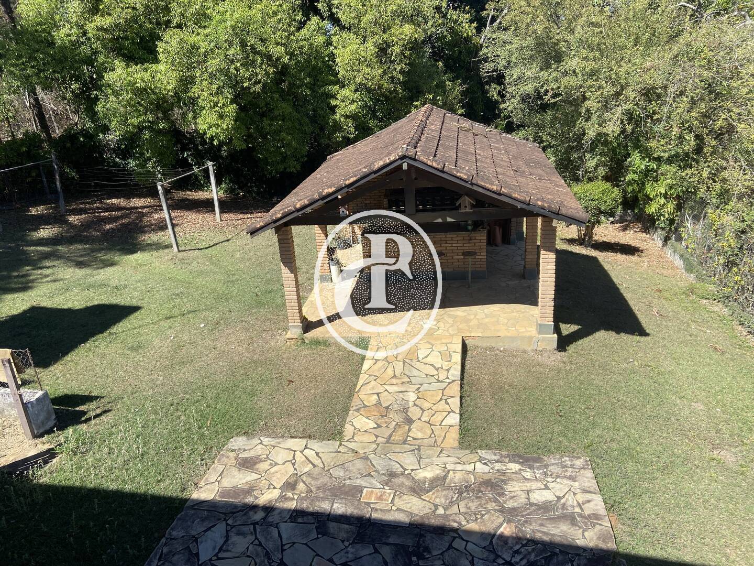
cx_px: 377
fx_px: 566
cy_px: 283
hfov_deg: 67.3
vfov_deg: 53.1
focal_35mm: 26
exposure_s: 1/1608
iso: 32
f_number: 1.8
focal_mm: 4.25
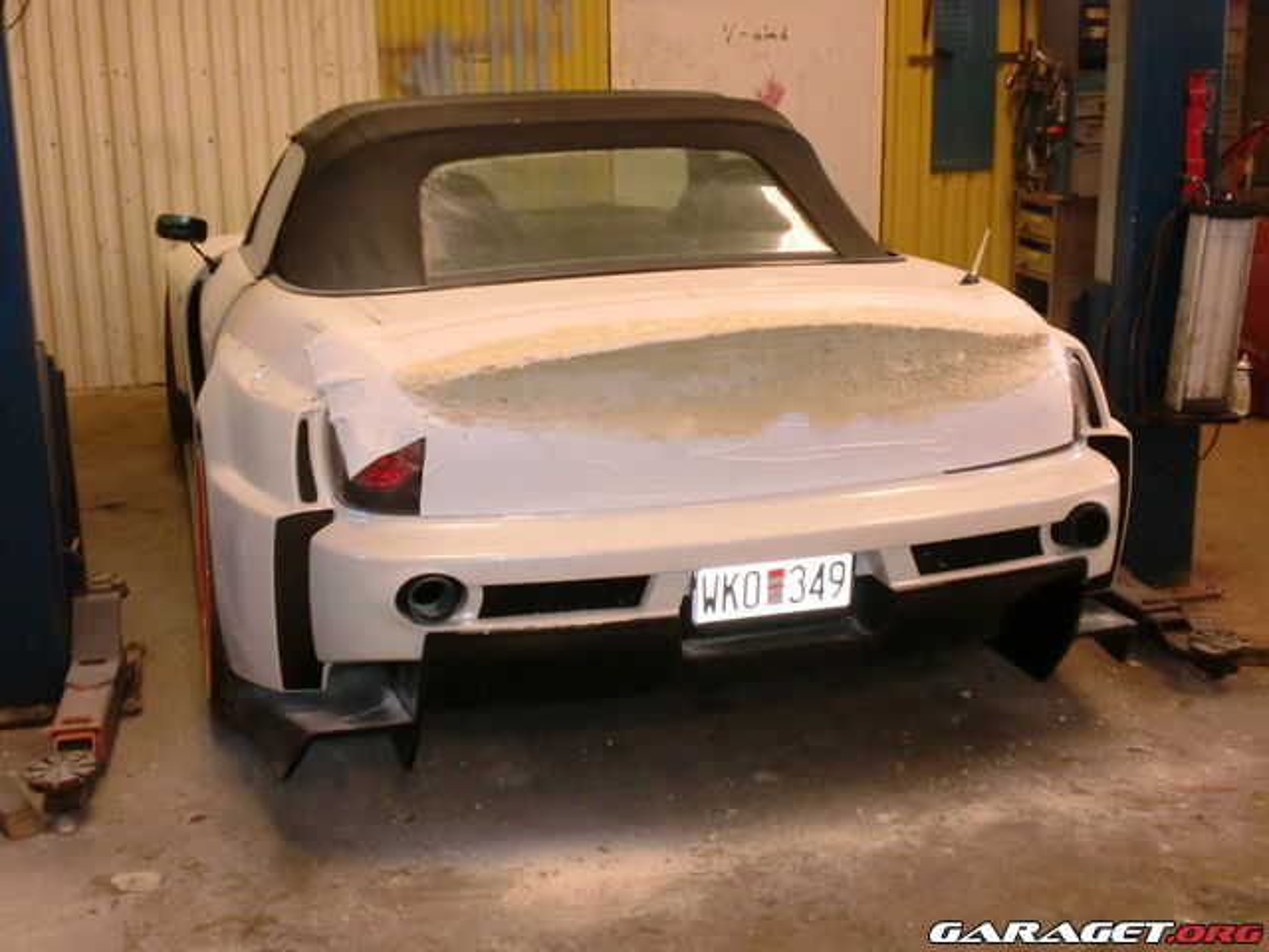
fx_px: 1686
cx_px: 634
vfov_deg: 31.5
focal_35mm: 46
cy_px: 476
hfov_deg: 41.2
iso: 400
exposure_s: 1/60
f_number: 3.6
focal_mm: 8.44
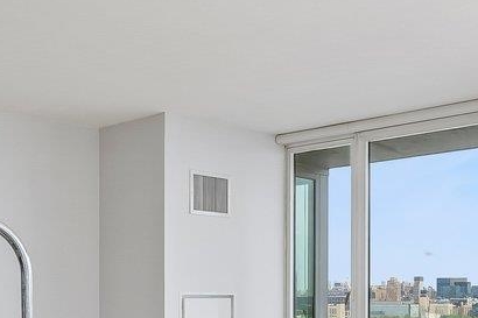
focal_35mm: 60
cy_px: 303
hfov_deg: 33.4
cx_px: 274
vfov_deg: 21.9
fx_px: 796
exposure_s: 1/40
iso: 100
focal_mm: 12
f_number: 10
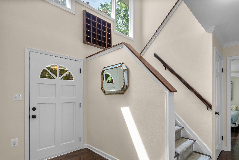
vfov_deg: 64.1
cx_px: 137
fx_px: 126
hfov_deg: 86.3
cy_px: 94
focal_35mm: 19
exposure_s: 1/13
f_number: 8
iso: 200
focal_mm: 16
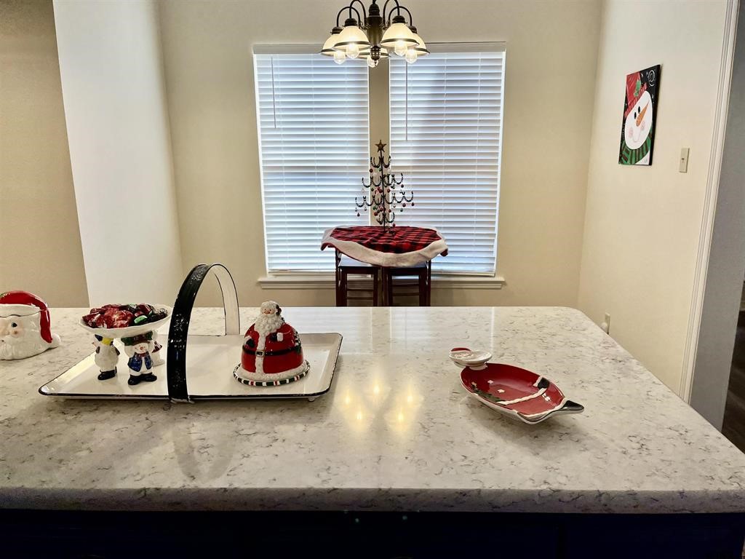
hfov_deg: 67.3
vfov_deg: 53.1
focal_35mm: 26
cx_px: 372
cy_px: 280
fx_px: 560
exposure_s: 1/153
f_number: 1.6
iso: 50
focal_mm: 5.1
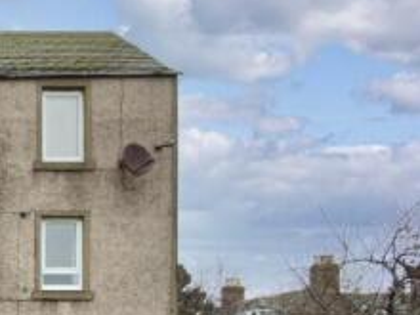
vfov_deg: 25.4
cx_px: -131
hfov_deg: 29.1
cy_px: 350
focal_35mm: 53
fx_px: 643
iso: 64
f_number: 2.2
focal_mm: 2.22
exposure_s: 1/40
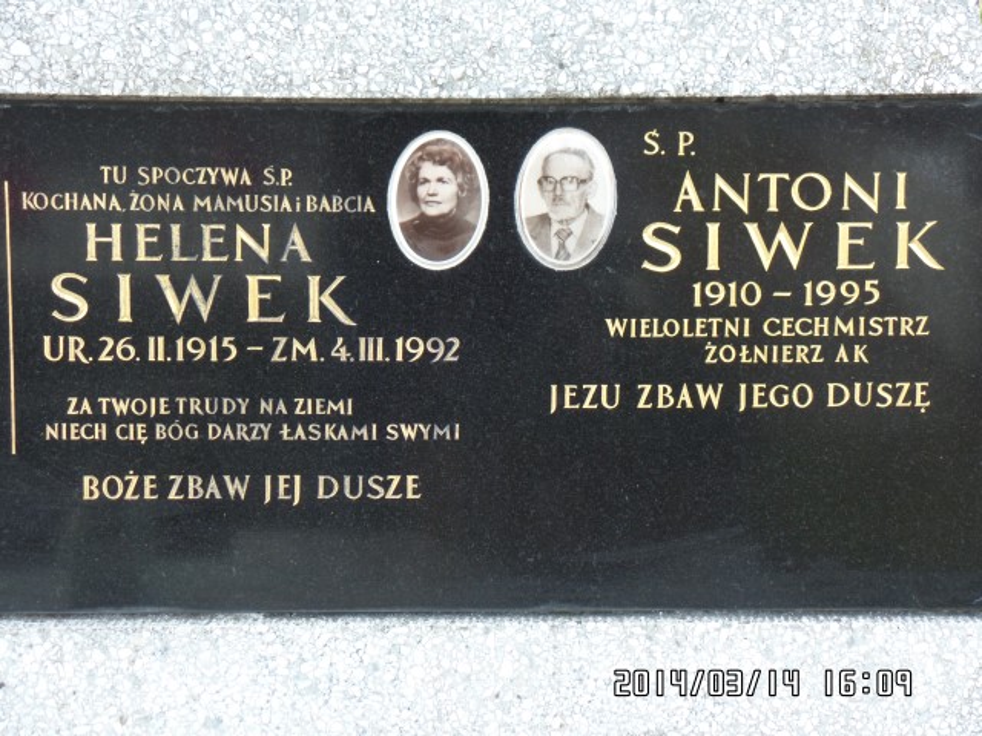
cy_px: 368
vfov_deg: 13.0
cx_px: 491
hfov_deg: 17.3
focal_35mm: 114
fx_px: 3234
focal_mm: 20.3
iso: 240
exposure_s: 1/60
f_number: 4
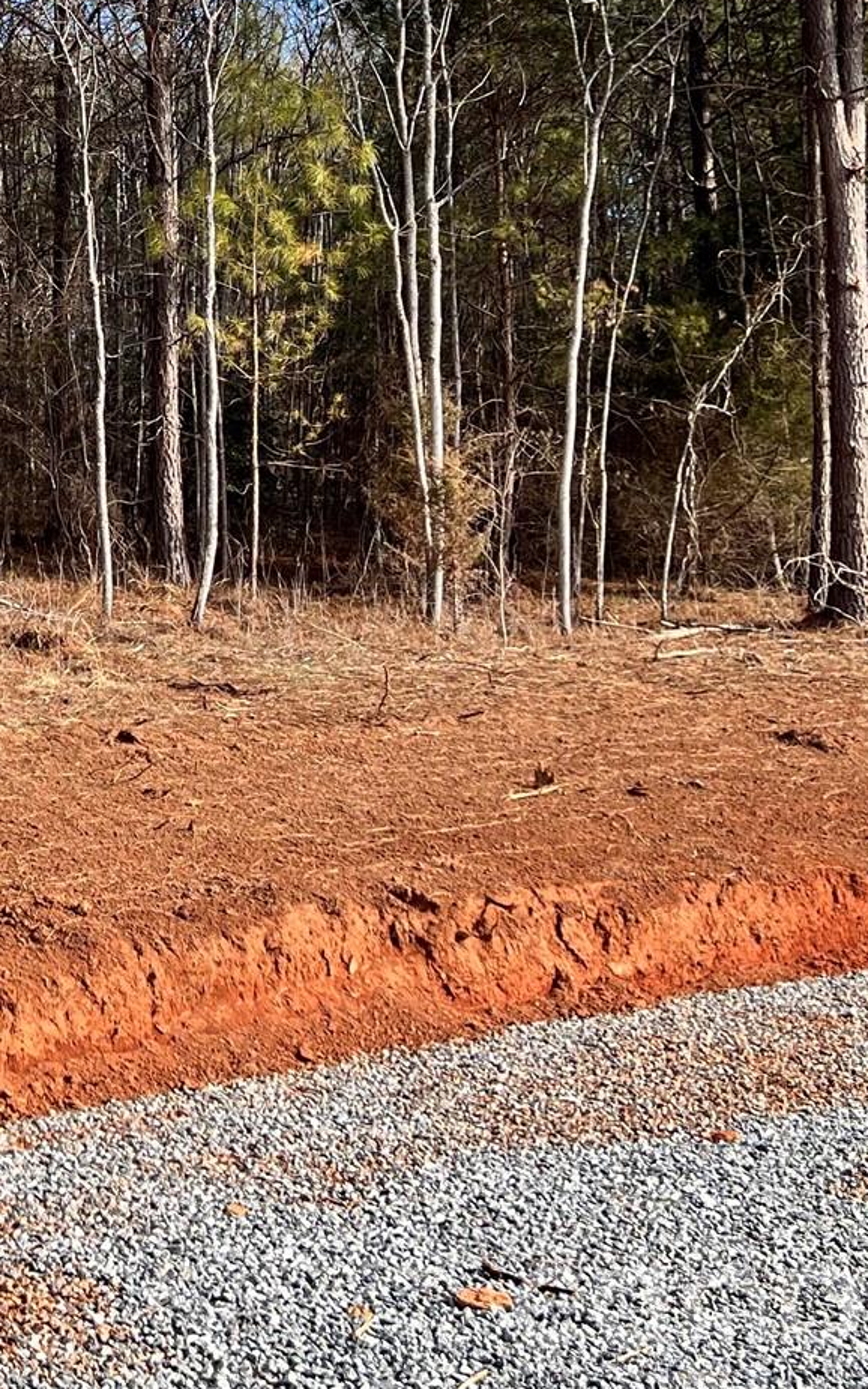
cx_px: -120
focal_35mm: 61
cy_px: 266
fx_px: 2309
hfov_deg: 20.2
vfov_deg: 32.5
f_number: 1.5
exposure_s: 1/1159
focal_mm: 5.7
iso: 50
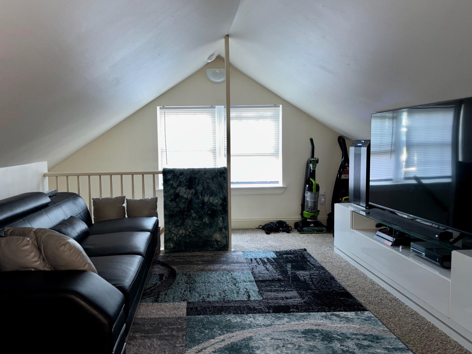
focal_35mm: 30
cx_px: 204
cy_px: 183
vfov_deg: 46.8
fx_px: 409
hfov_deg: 59.7
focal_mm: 5.96
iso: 125
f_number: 1.6
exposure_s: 1/8
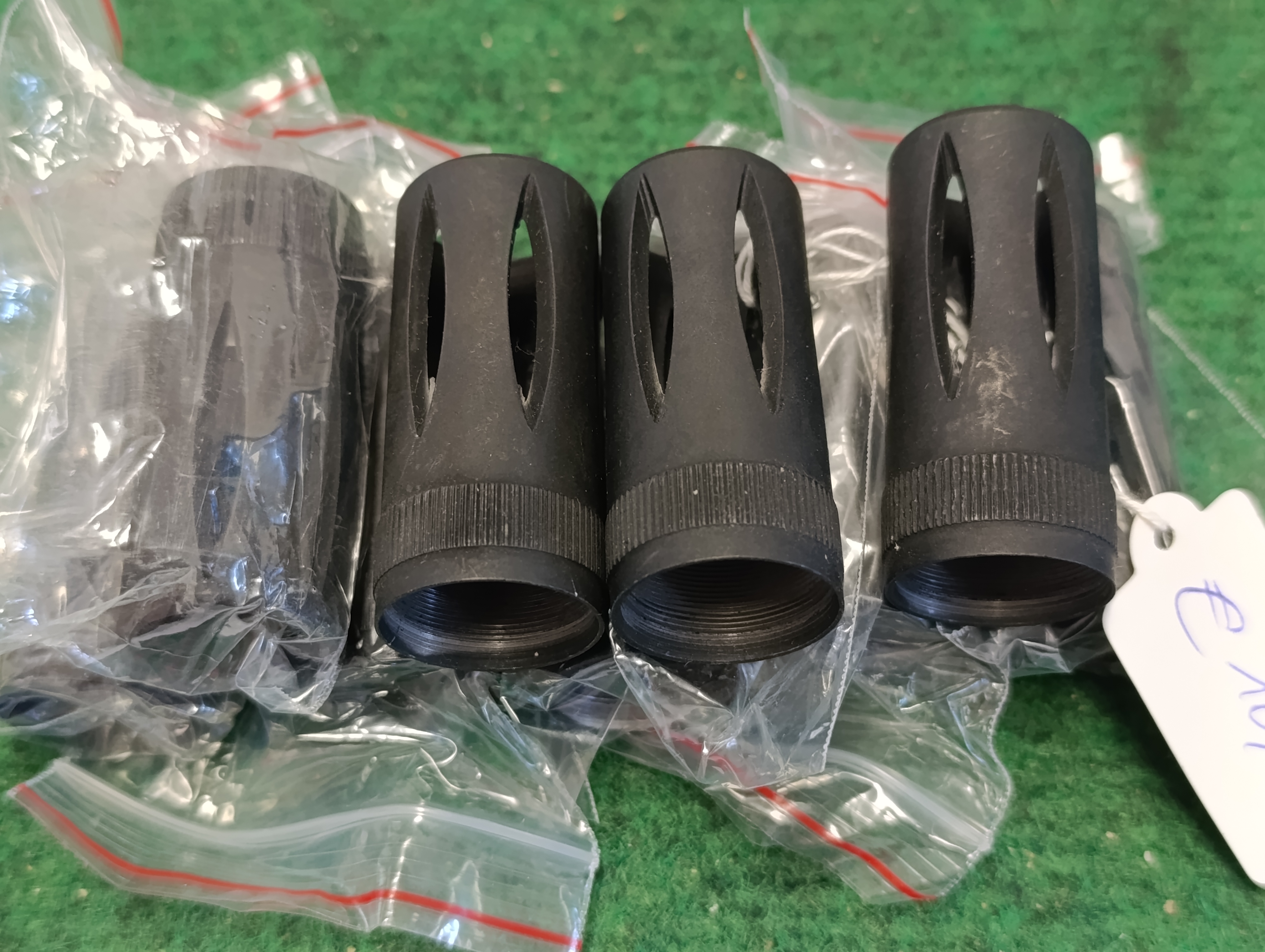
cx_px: 632
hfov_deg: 41.2
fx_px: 1683
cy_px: 476
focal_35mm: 46
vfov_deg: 31.6
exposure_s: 1/50
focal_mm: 6.14
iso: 800
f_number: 1.6
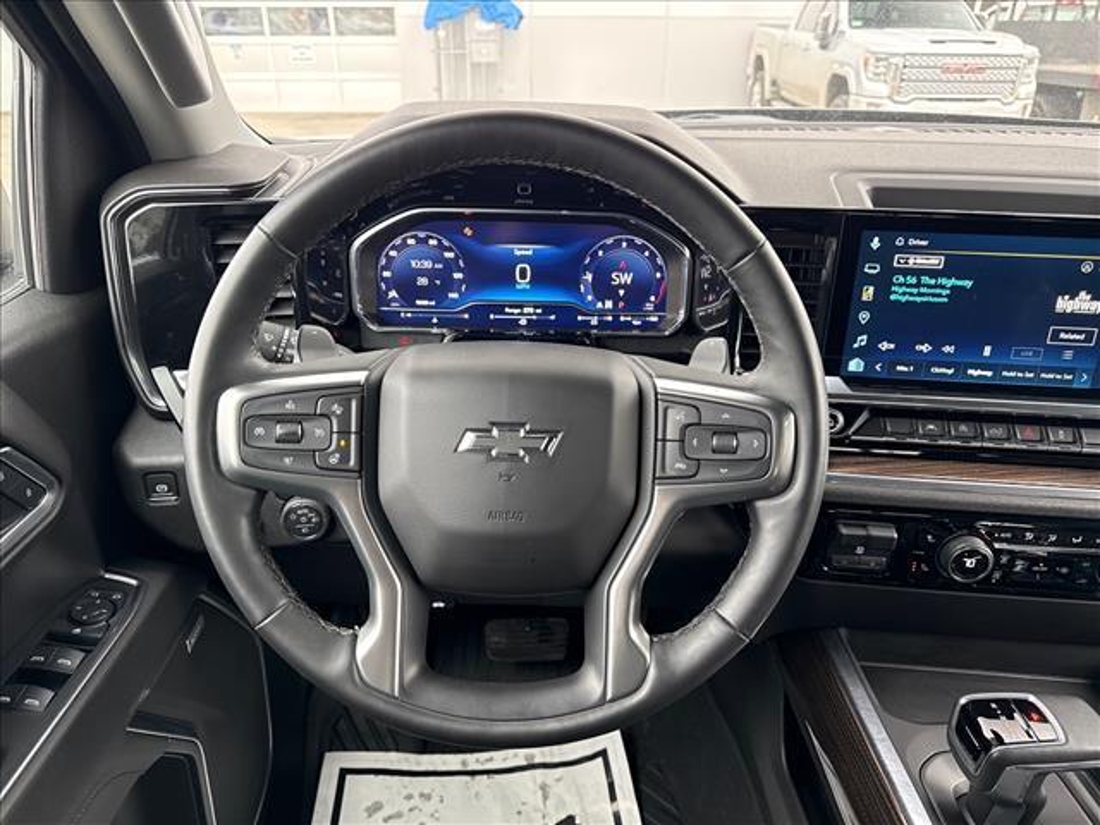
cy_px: 412
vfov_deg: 56.8
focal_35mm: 24
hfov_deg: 71.6
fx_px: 763
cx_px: 550
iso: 400
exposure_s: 1/50
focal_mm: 6.76
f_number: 1.78
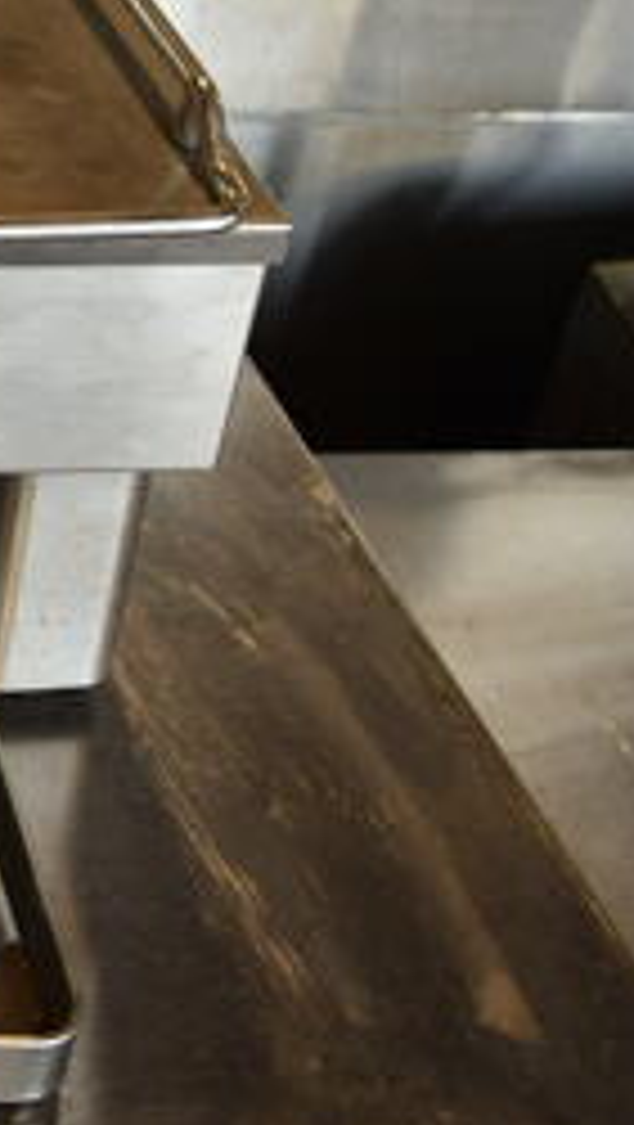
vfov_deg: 29.9
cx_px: -638
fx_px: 2058
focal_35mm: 69
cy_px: 230
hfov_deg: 14.5
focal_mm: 18
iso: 100
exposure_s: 1/30
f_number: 3.5
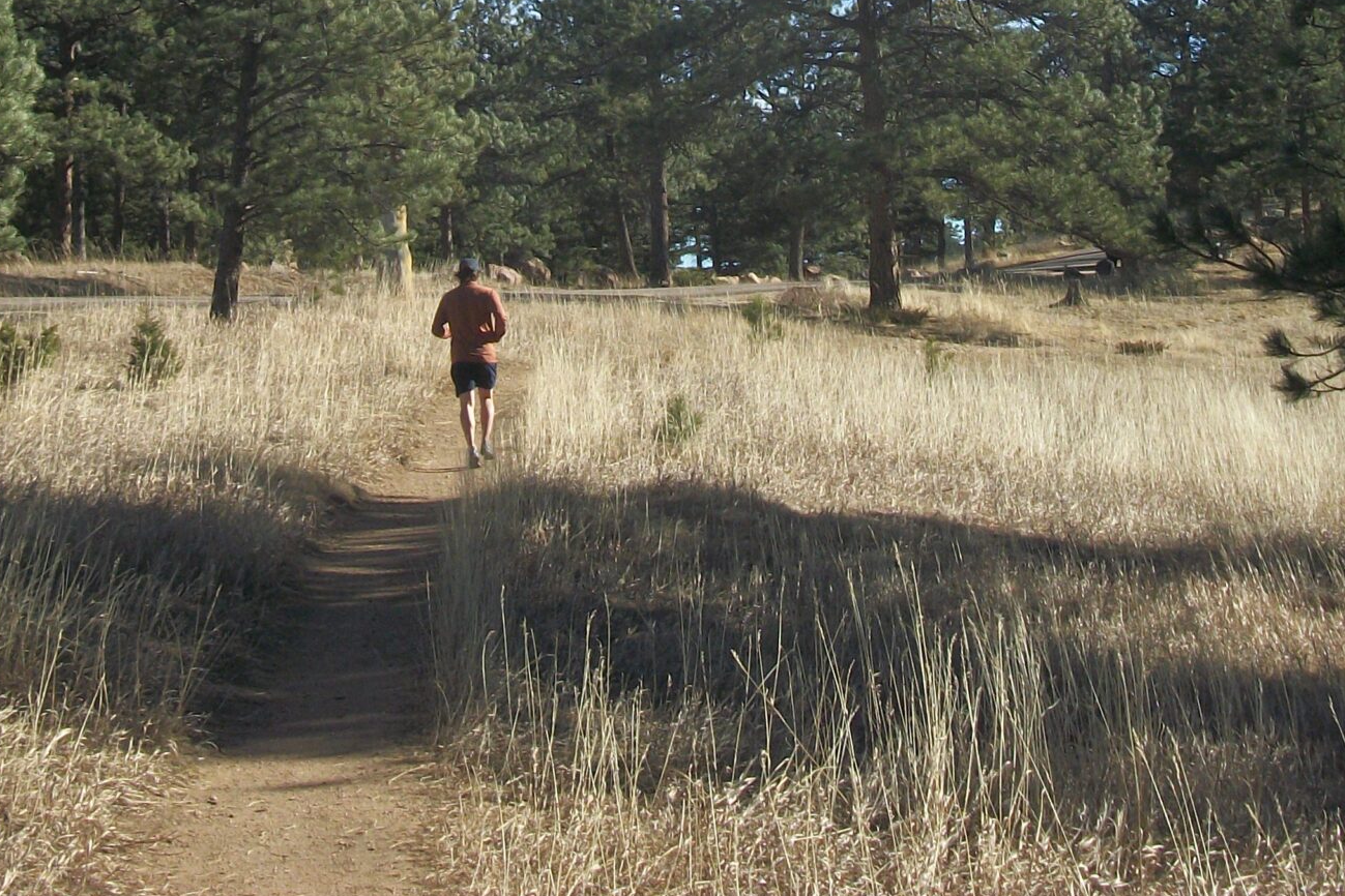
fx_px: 3063
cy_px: -92
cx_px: 567
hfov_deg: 24.7
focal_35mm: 82
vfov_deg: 16.2
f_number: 9.9
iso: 80
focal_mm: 7.1
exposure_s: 1/125
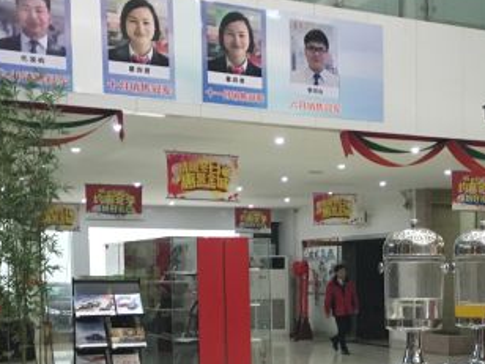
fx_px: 925
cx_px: 402
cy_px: 341
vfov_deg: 21.7
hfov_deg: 28.6
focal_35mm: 66
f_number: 2.2
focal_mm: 4.15
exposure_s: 1/33
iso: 200
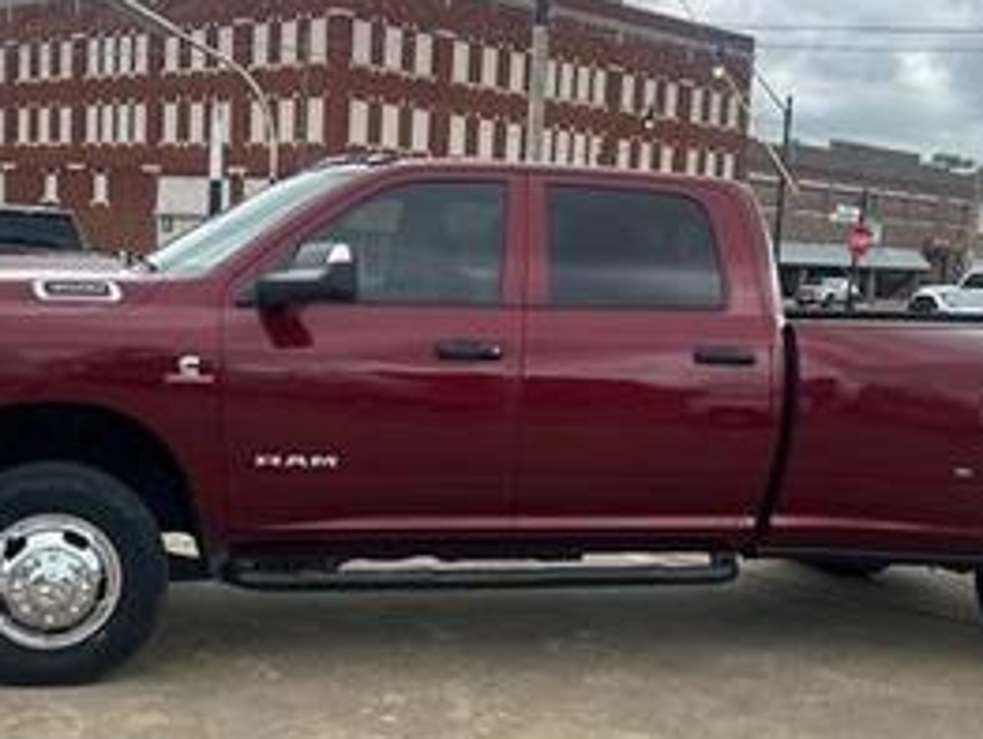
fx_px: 1421
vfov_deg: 29.1
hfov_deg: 38.1
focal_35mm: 50
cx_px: 454
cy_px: 431
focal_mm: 5.7
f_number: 1.5
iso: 50
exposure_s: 1/2045
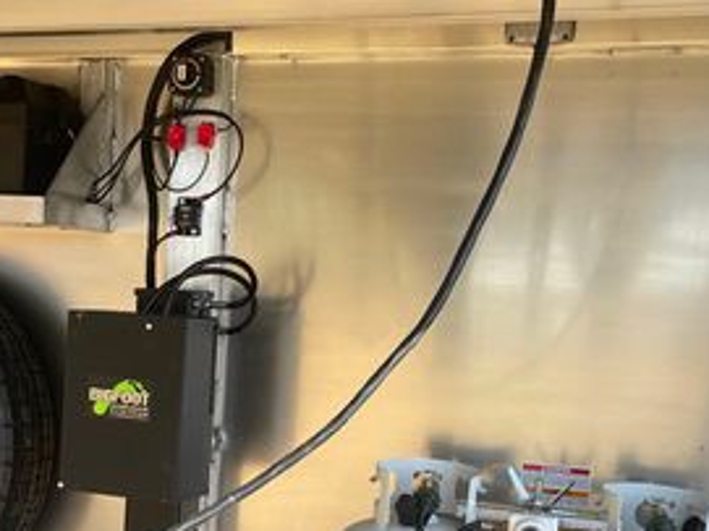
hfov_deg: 32.1
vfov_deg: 24.6
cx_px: 181
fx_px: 1208
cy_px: 377
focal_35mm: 59
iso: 32
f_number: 1.6
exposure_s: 1/530
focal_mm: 5.1
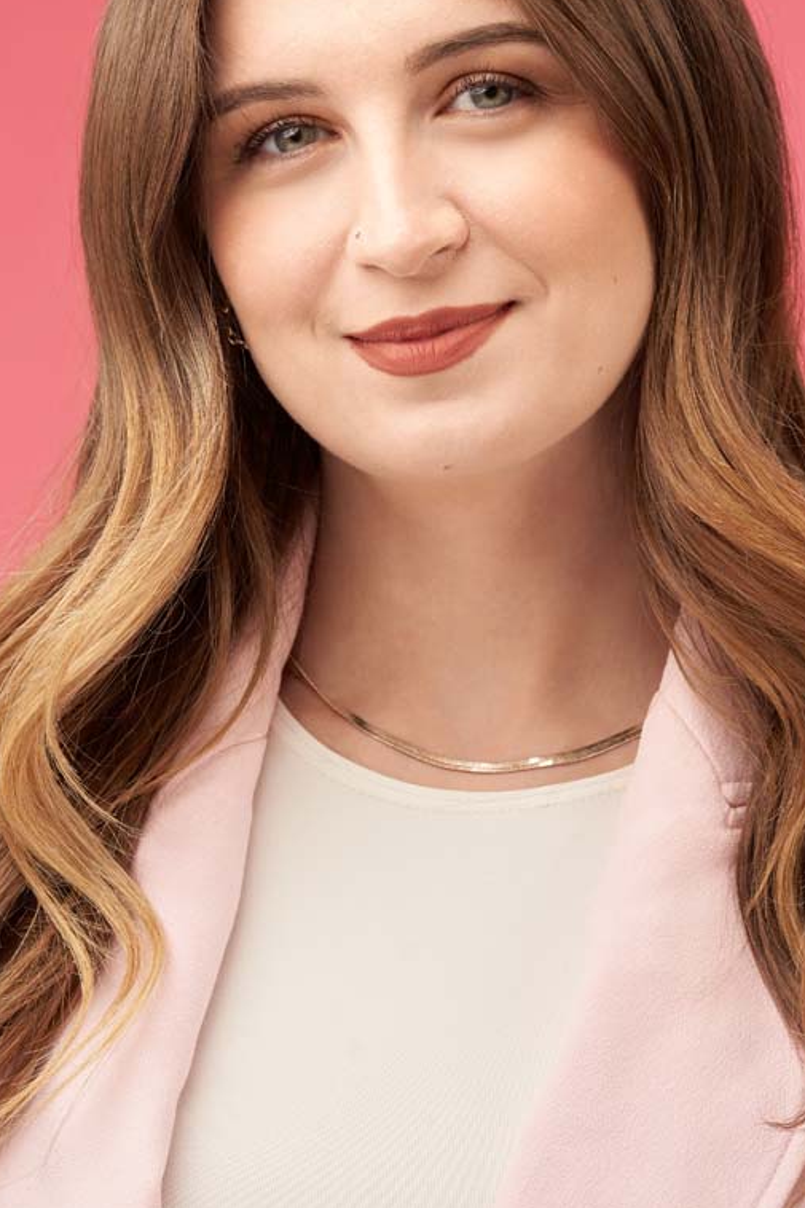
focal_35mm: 182
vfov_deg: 11.3
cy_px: 604
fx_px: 6107
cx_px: 419
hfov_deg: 7.5
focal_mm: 115
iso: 100
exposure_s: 1/100
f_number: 8
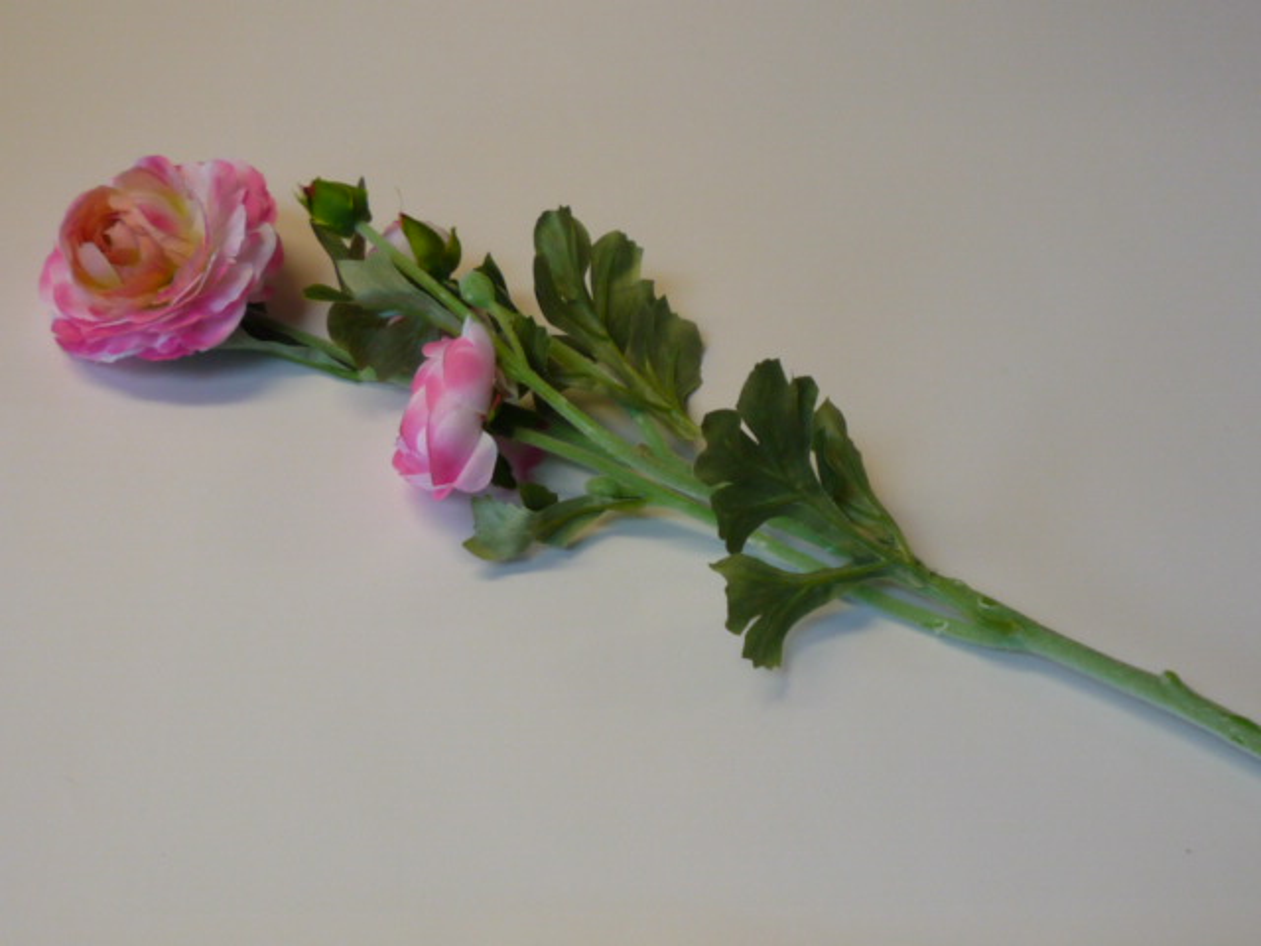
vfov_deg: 29.7
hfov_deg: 38.9
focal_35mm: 49
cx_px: 630
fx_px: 1785
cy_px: 473
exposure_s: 1/50
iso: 100
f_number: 3.1
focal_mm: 4.9
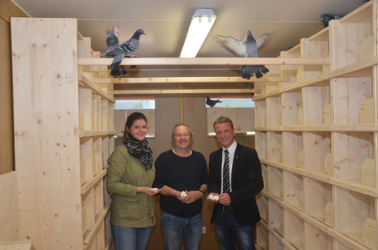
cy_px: 125
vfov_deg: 39.8
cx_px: 189
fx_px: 346
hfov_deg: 57.3
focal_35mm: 33
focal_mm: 22
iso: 200
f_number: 5
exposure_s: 1/100
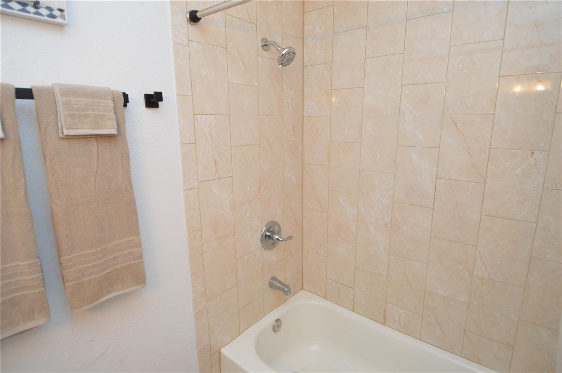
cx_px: 281
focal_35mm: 18
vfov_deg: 67.3
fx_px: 281
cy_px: 186
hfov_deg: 90.1
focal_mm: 12
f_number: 4
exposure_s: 1/60
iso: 400
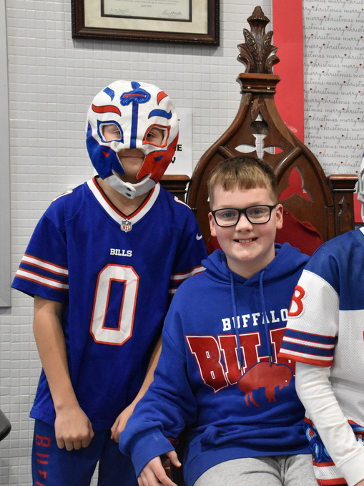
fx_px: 1038
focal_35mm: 74
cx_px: 340
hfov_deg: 19.5
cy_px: 243
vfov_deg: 26.3
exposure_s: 1/400
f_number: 4.5
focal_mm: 34
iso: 6400
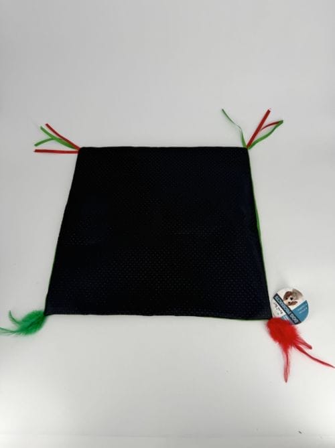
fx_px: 310
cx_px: 168
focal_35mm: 24
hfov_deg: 56.7
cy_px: 224
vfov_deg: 71.7
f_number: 1.78
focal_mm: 6.76
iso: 80
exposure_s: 1/1285
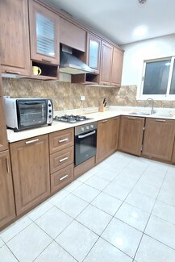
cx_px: 68
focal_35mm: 19
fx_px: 138
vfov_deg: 86.9
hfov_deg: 63.9
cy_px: 128
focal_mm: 1.74
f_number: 2.2
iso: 250
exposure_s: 1/25
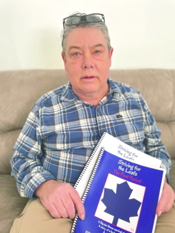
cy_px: 116
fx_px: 175
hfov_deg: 53.1
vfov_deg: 67.3
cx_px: 88
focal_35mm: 26
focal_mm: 4.2
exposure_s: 1/60
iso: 200
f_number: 1.6
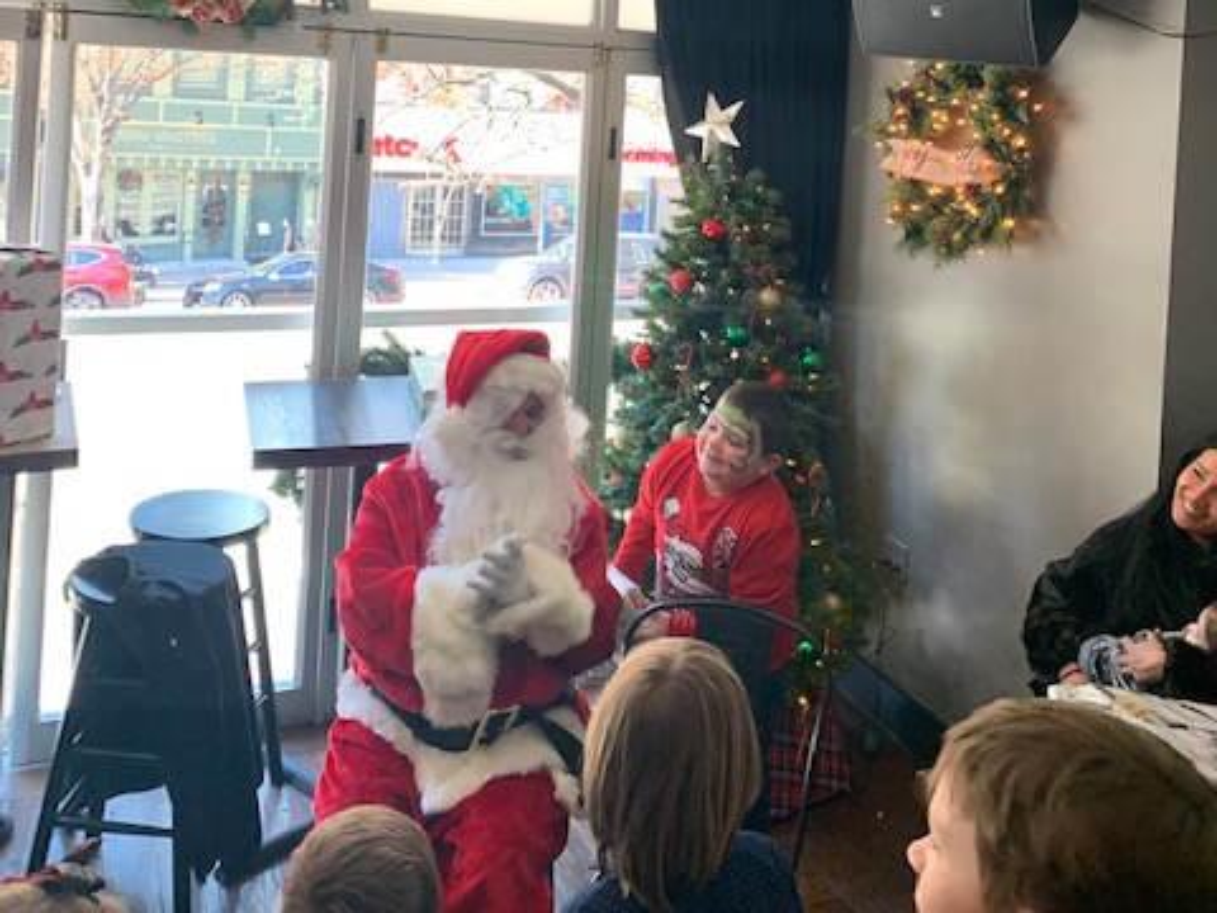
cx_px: 608
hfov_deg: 67.3
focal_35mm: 26
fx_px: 914
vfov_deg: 53.1
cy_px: 456
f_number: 1.8
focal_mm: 4.25
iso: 160
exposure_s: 1/60
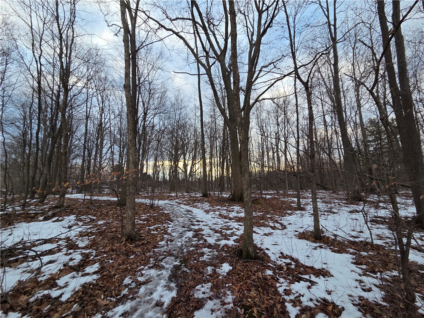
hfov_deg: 106.2
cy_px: 159
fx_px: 159
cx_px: 212
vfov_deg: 89.9
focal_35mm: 13
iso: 50
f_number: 2.2
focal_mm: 2.2
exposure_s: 1/120
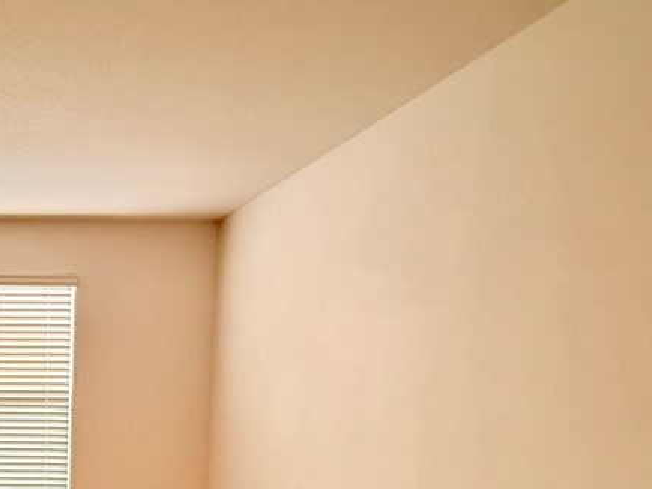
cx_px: -32
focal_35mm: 33
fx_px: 622
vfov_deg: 39.7
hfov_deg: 44.8
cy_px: 444
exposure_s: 1/60
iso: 400
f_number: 2.2
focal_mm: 2.22
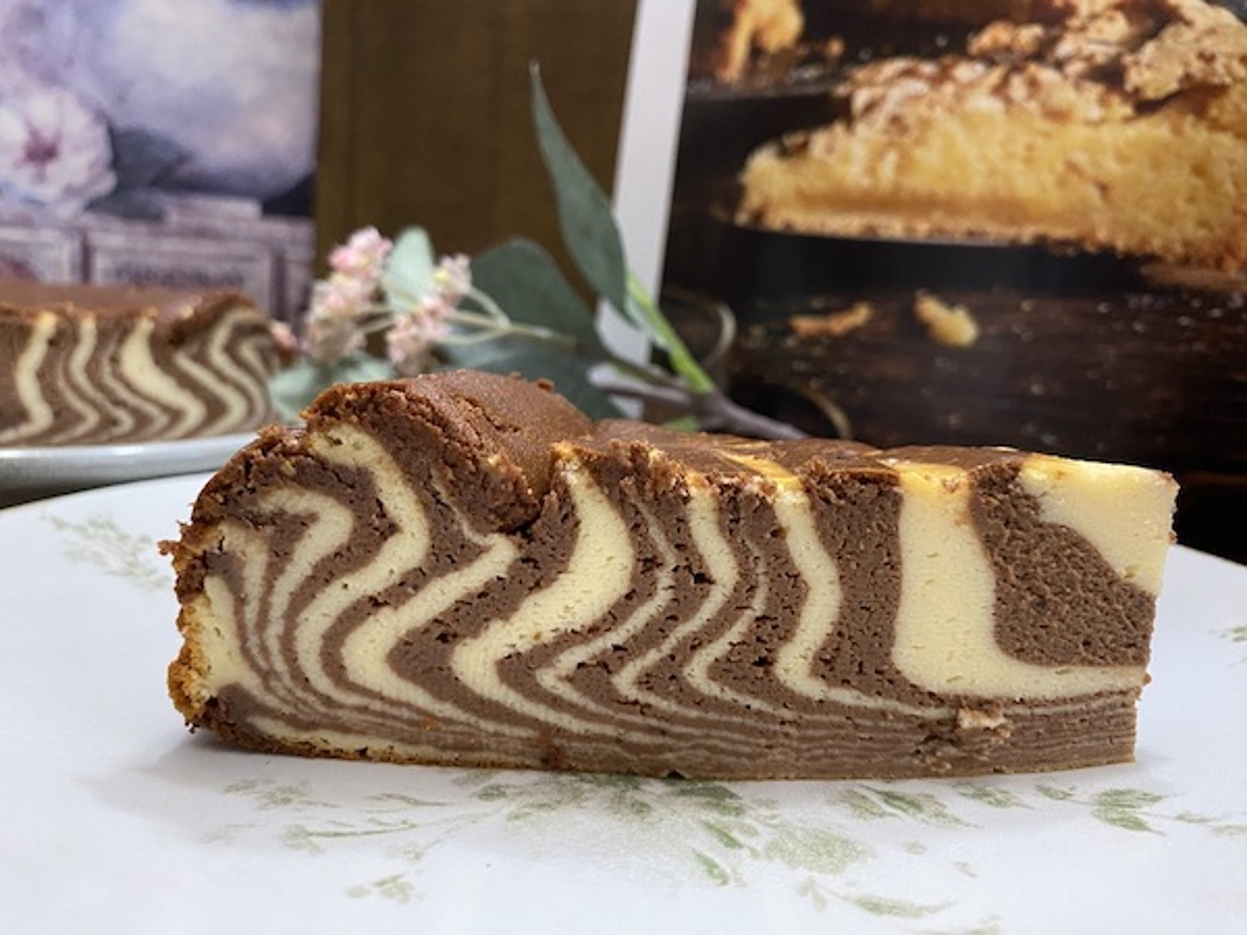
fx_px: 937
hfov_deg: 67.3
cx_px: 624
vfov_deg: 53.1
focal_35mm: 26
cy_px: 468
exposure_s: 1/50
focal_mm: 4.25
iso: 400
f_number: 1.8
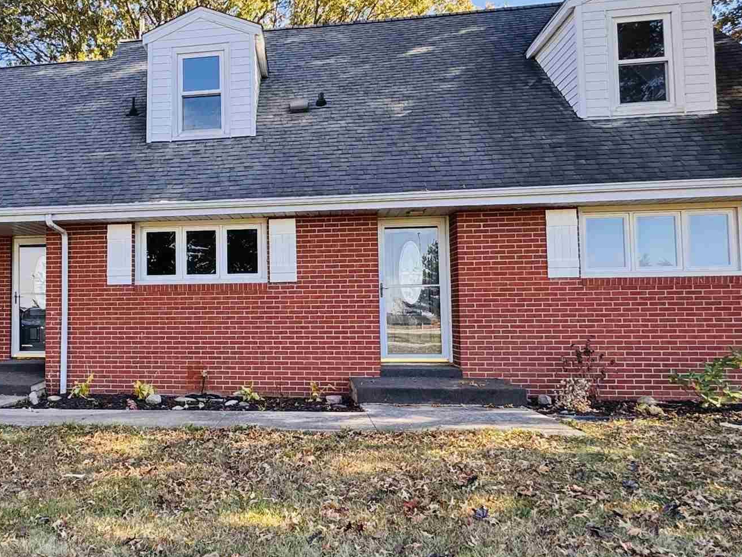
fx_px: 707
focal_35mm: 33
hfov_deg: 52.4
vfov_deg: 42.9
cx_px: 167
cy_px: 280
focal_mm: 2.22
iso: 40
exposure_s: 1/238
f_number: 2.2
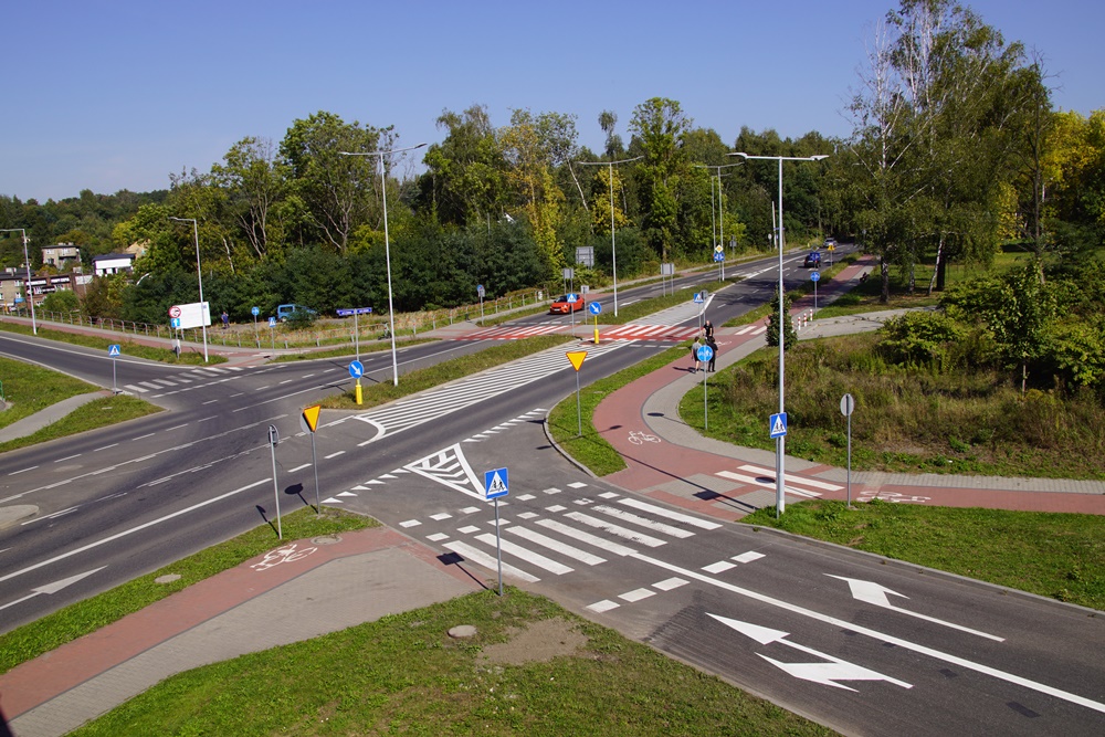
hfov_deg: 61.9
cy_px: 368
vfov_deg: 43.6
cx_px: 552
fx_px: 921
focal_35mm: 30
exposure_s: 1/160
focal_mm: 20
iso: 100
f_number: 10
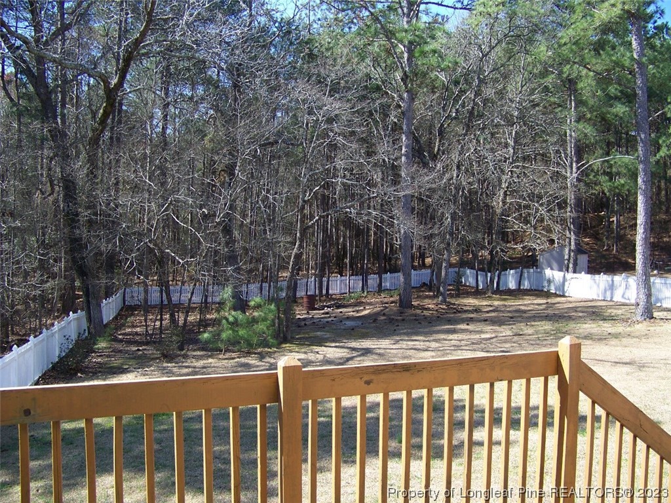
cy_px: 252
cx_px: 336
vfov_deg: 39.7
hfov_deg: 51.4
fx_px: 698
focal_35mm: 36
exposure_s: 1/250
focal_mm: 5.85
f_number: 2.8
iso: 64
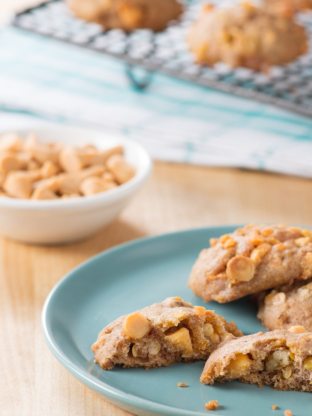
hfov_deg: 8.1
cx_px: 260
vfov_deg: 10.9
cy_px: 246
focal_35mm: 182
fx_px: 2188
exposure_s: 1/200
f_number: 8
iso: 100
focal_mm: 105
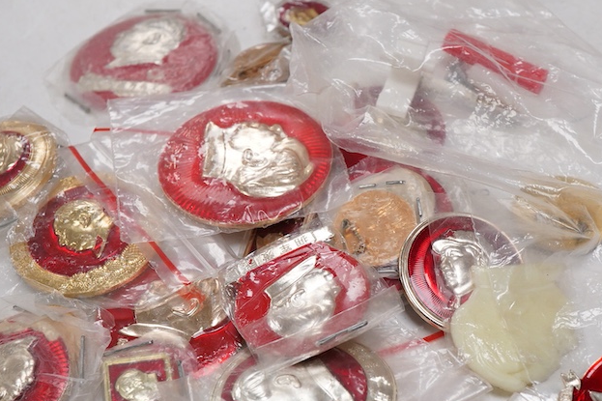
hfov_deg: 30.8
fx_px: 1087
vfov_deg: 20.9
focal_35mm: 65
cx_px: 375
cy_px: 253
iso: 1250
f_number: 13
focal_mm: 30
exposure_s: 1/125
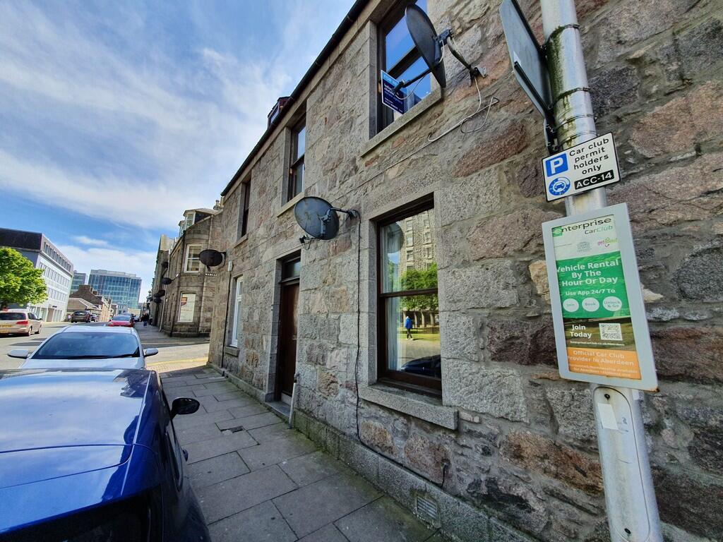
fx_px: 272
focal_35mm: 13
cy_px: 271
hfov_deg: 106.2
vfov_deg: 89.9
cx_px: 362
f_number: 2.2
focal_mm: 1.8
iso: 50
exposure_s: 1/758
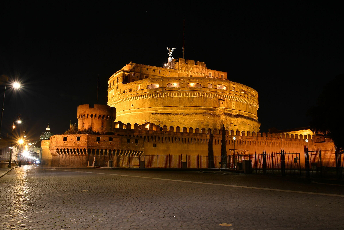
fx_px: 301
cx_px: 172
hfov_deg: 59.5
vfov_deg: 41.7
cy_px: 115
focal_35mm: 32
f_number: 16
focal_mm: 21
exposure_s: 20
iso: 100
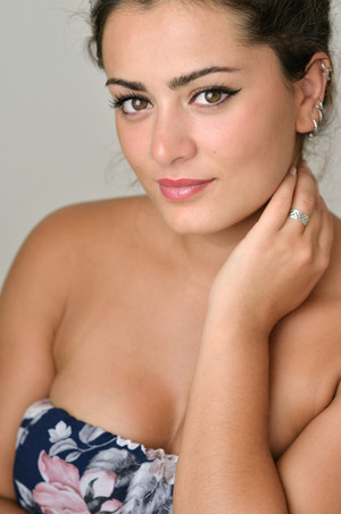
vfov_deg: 16.1
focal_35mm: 128
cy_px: 257
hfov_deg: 10.7
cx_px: 170
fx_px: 1820
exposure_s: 1/400
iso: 320
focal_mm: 85
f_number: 2.8
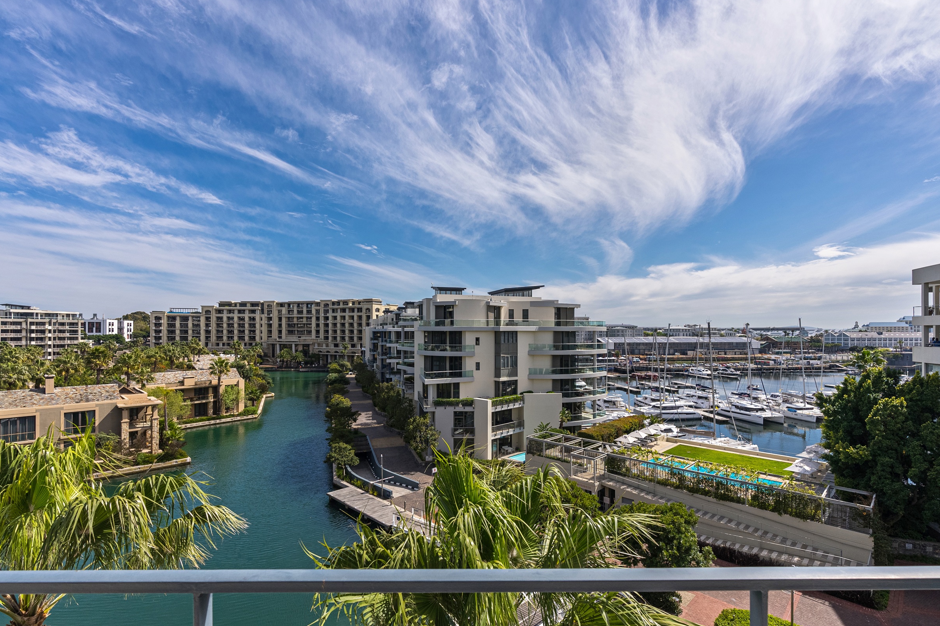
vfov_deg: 70.4
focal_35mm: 17
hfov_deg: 93.3
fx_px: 444
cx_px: 485
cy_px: 328
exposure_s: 1/2000
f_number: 6.3
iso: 320
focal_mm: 16
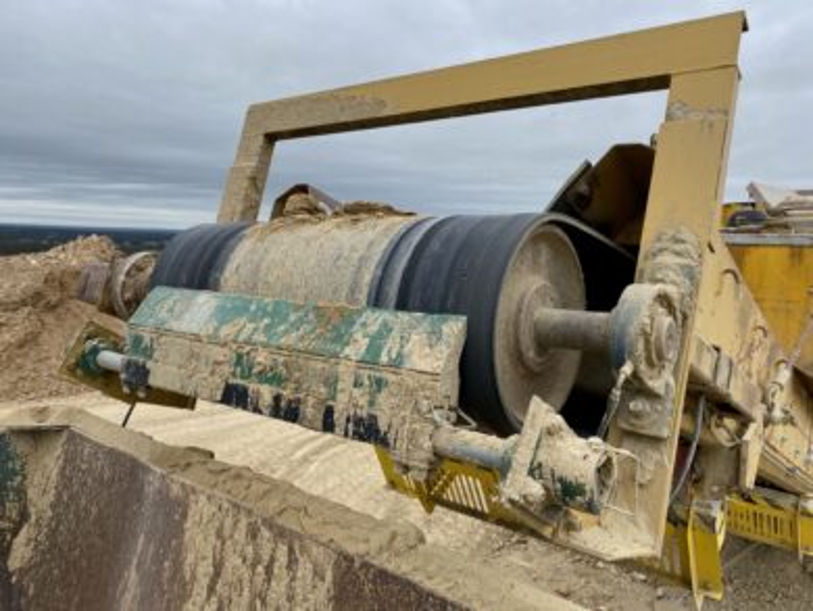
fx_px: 611
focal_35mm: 26
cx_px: 406
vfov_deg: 53.1
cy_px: 306
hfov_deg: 67.3
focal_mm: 4.25
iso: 32
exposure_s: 1/1034
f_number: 1.8
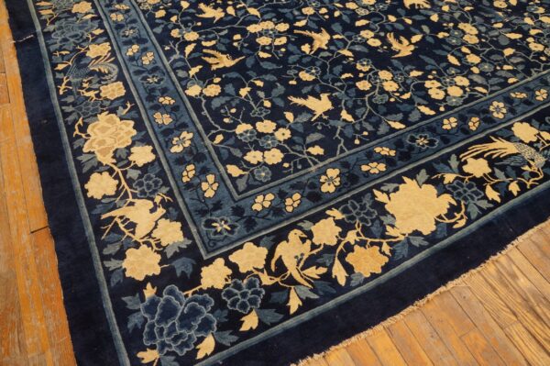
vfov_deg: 47.9
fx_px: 412
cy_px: 183
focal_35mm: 27
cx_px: 275
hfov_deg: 67.4
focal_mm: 18
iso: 1000
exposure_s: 1/60
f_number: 4
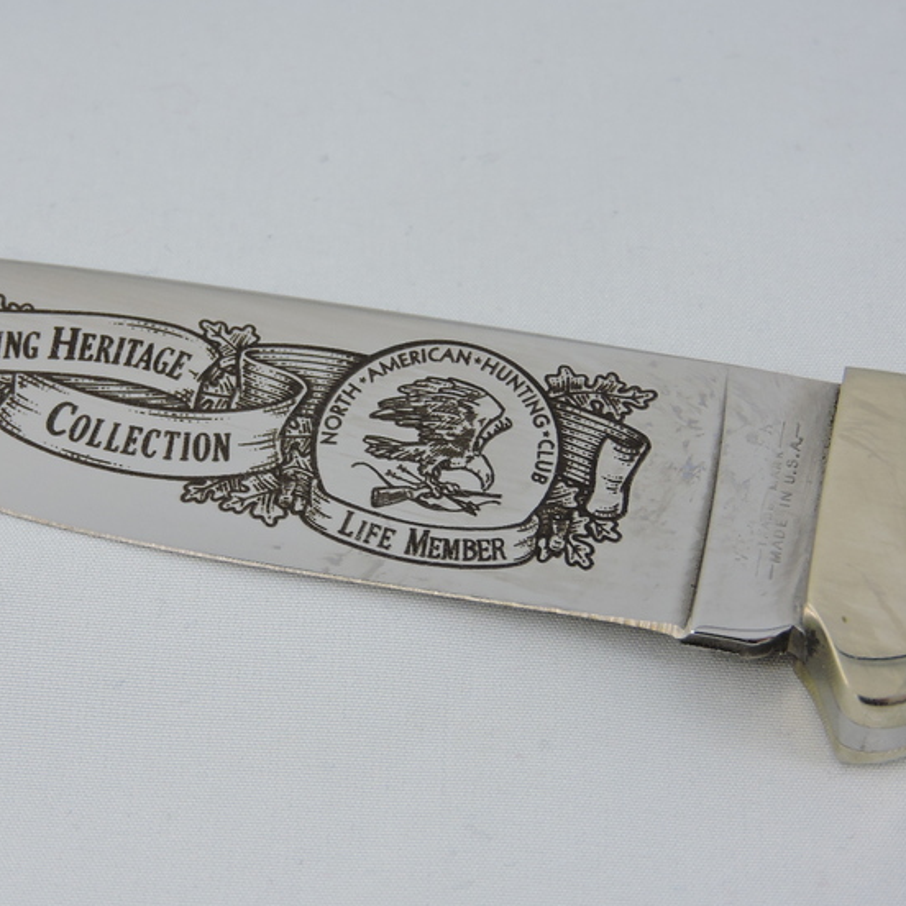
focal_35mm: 99
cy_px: 443
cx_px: 288
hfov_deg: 17.5
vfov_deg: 17.6
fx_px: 2932
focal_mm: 14.3
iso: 180
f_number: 4.5
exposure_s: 1/60
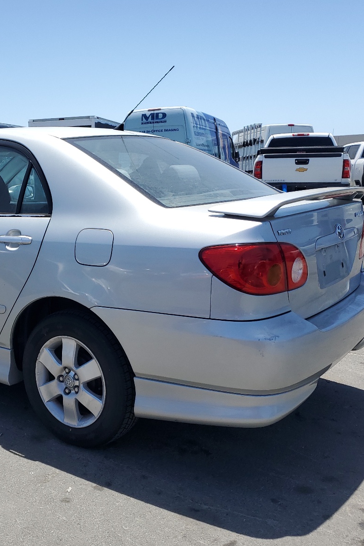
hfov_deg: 34.9
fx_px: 561
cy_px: 279
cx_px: 77
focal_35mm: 37
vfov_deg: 51.9
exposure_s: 1/3333
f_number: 1.5
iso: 50
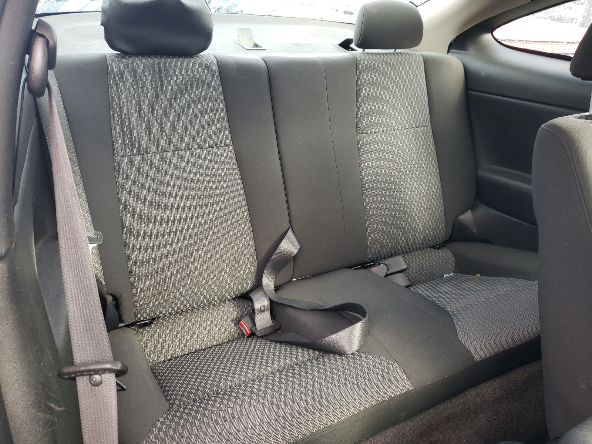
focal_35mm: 26
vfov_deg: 53.1
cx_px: 296
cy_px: 222
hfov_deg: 67.3
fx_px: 445
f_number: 1.5
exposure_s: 1/60.2
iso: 53
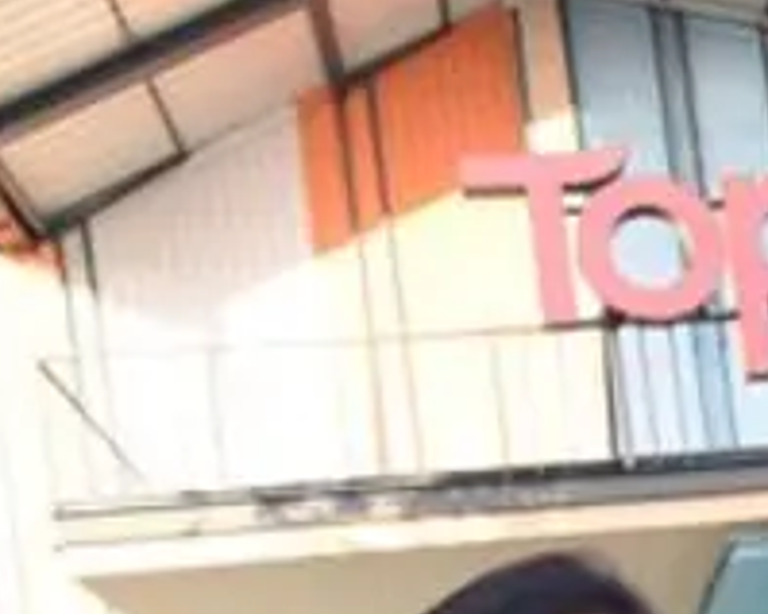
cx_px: 799
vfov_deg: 21.7
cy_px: 907
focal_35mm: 59
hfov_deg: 29.5
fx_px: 1340
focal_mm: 16
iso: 1600
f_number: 4
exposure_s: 1/1250
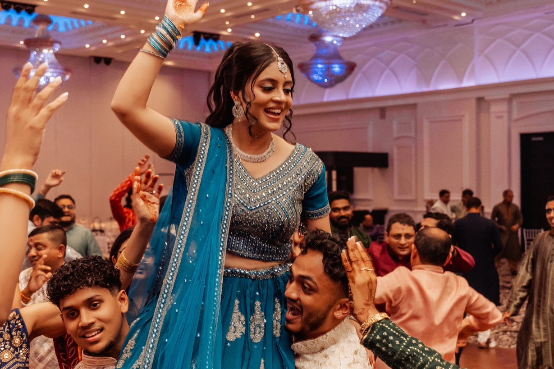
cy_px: 183
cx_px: 249
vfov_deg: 27.0
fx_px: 769
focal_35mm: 50
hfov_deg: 39.6
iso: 1600
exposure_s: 1/250
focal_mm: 24
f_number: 2.8
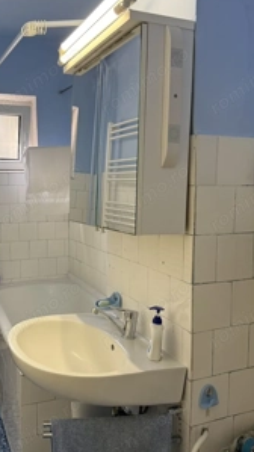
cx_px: 83
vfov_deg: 56.6
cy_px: 219
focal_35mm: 35
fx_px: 419
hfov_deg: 33.4
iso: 200
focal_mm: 6.76
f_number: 1.78
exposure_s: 1/100
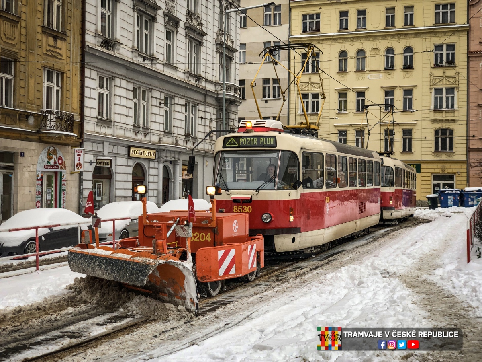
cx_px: 241
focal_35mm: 52
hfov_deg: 36.8
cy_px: 181
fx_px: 724
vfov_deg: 28.0
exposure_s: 1/121
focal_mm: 6
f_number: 2.4
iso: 32
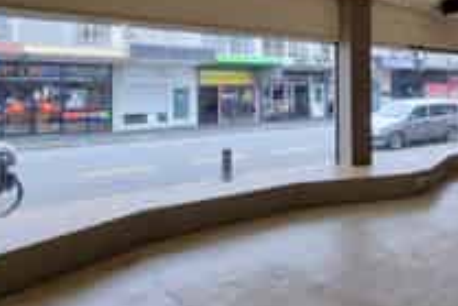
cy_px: 96
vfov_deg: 40.5
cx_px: 479
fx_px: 407
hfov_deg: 46.7
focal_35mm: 32
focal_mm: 2.2
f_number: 2.2
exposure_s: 1/226
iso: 50
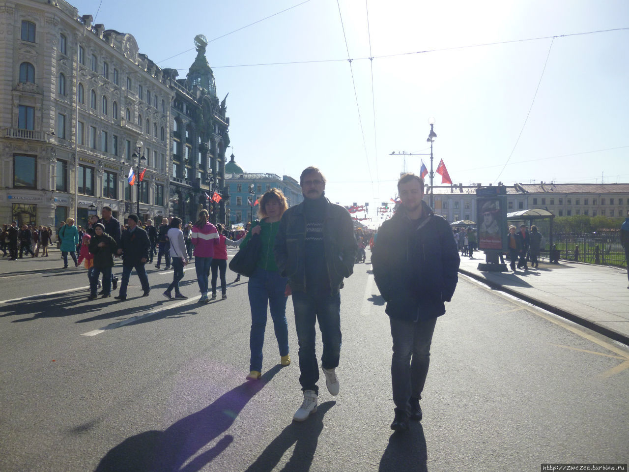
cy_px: 236
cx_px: 314
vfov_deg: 54.9
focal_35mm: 25
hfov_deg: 69.4
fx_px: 454
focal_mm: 4.5
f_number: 9
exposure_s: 1/200
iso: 100
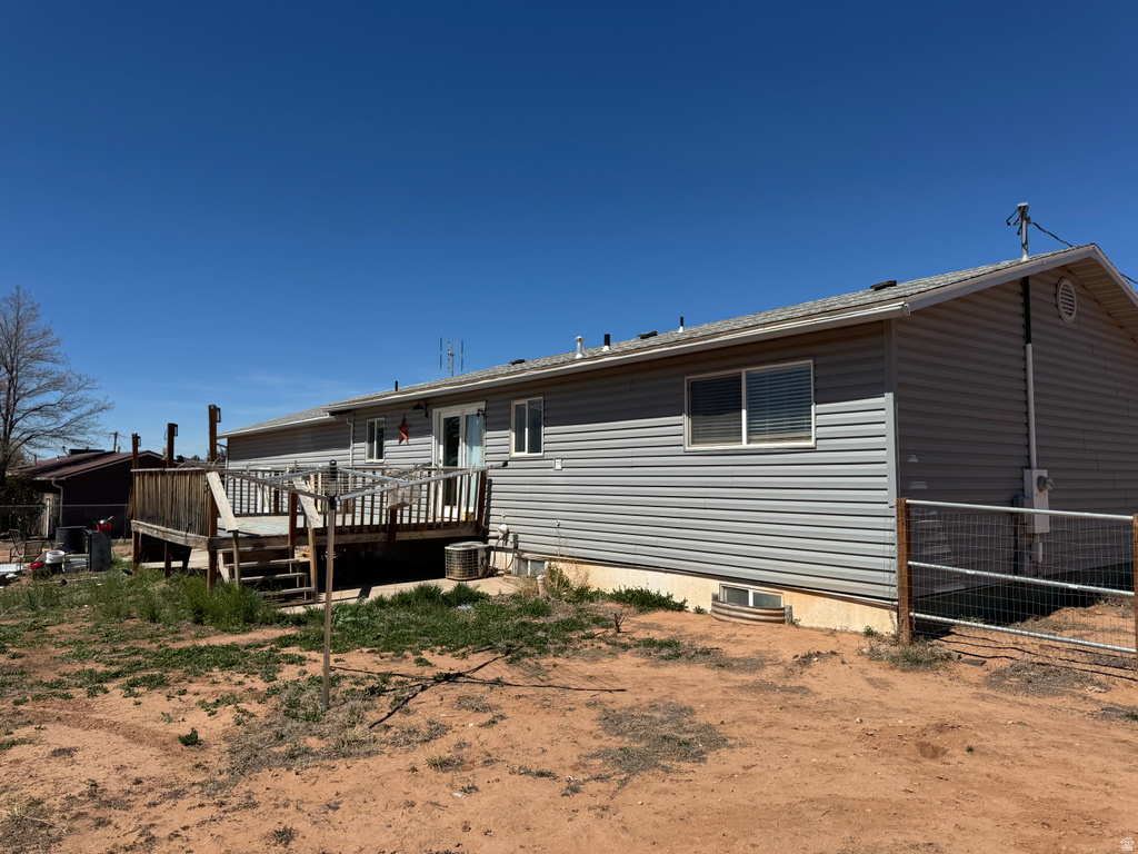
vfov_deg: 56.8
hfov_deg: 71.6
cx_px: 569
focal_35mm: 24
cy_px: 427
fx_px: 789
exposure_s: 1/7937
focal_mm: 6.76
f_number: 1.78
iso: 80
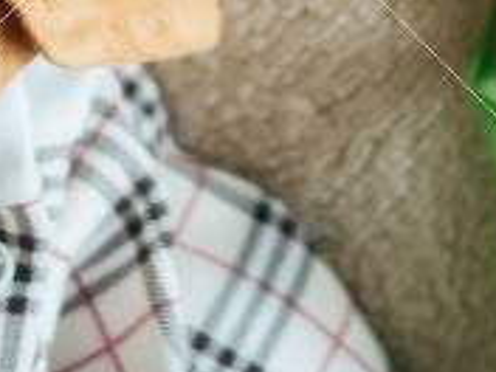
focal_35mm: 356
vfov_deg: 4.0
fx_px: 5101
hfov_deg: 5.6
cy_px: -788
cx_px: 197
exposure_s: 1/160
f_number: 2
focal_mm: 50
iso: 640
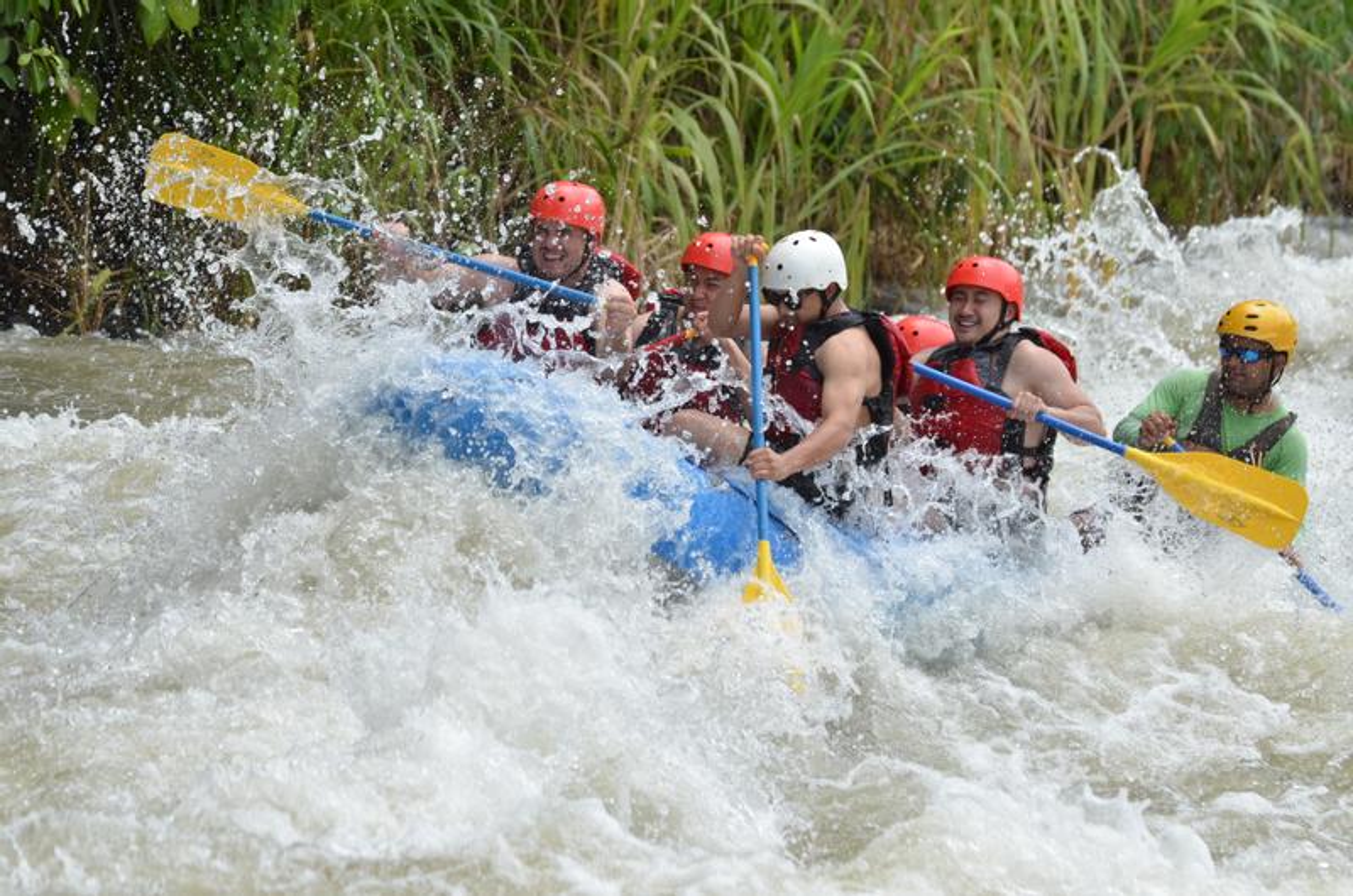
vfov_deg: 4.6
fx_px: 11252
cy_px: 448
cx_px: 676
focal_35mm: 300
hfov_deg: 6.9
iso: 1000
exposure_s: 1/3200
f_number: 7.1
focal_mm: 200
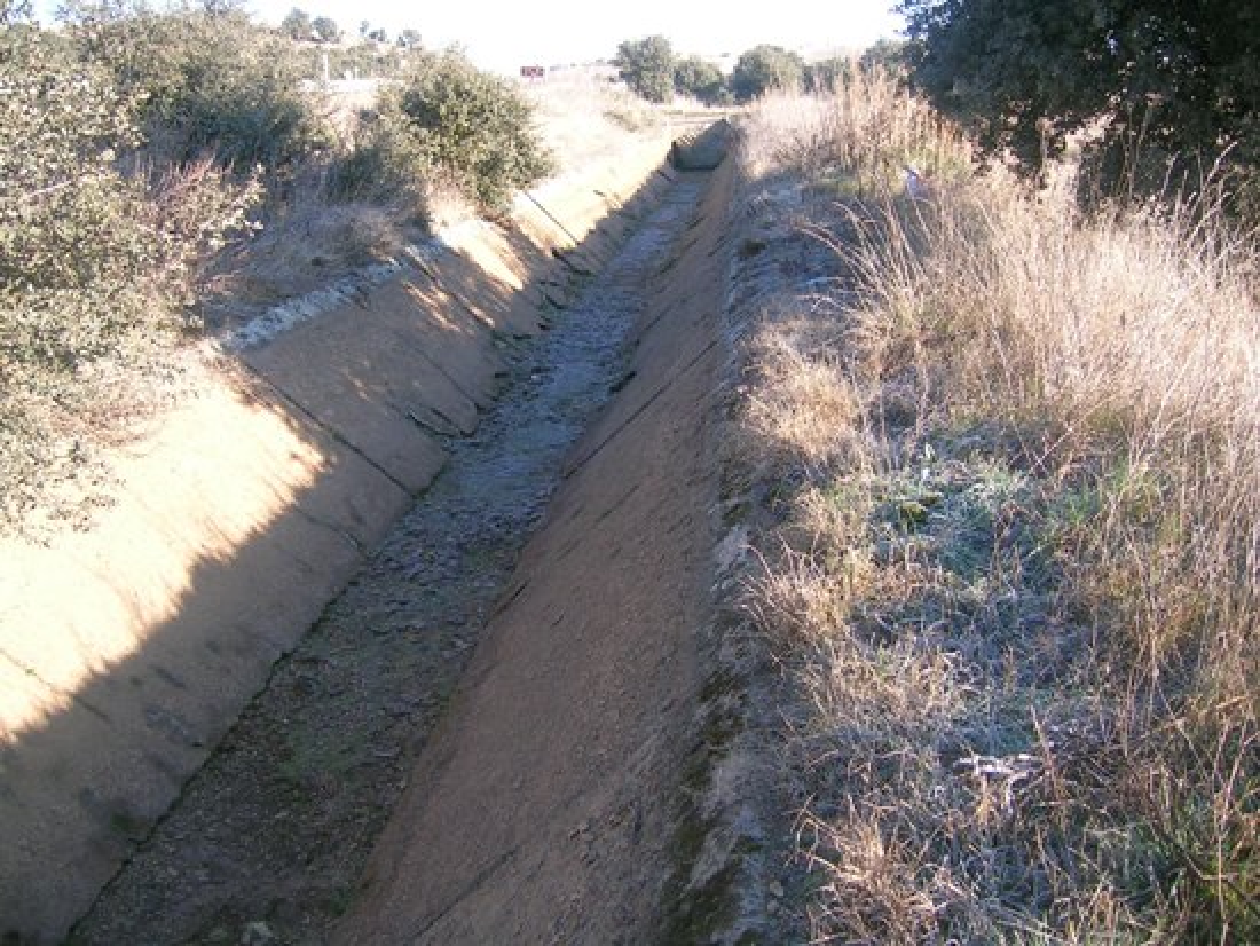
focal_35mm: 35
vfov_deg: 40.7
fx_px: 1275
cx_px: 630
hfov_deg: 52.6
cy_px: 473
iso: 50
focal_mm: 5.4
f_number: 2.8
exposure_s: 1/173
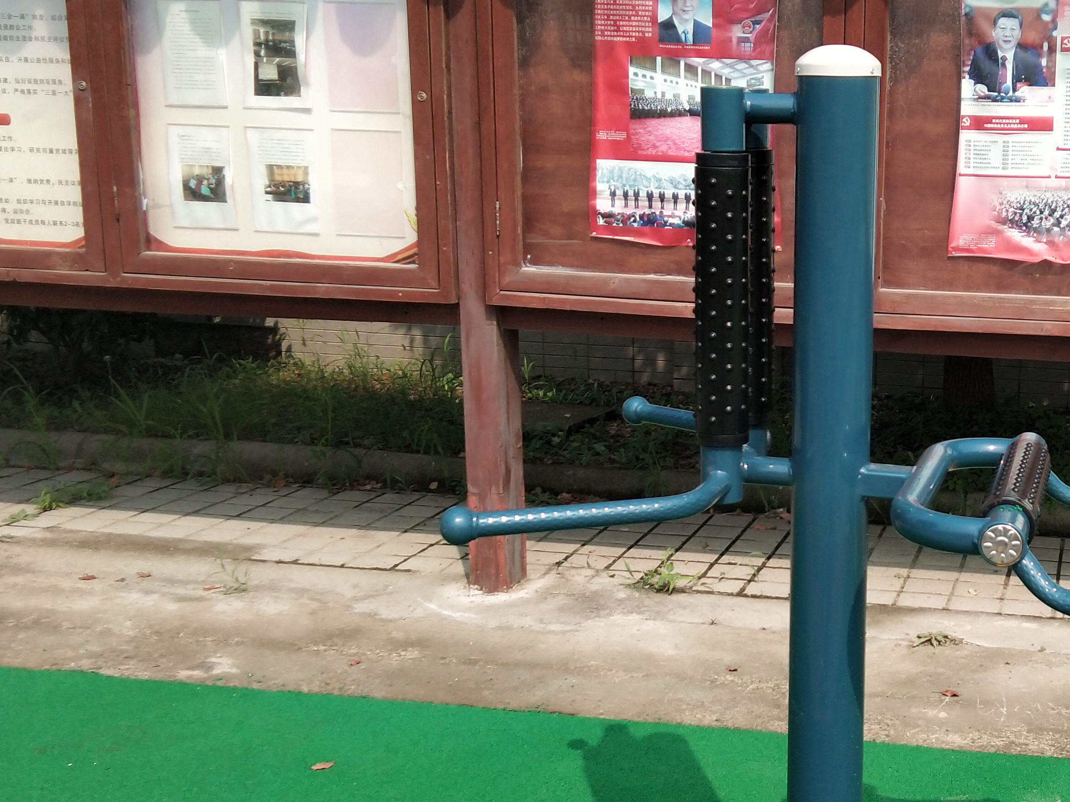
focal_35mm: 55
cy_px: 451
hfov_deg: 33.8
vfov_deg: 26.5
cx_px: 868
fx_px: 1700
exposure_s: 1/817
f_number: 2.2
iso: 50
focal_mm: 3.69
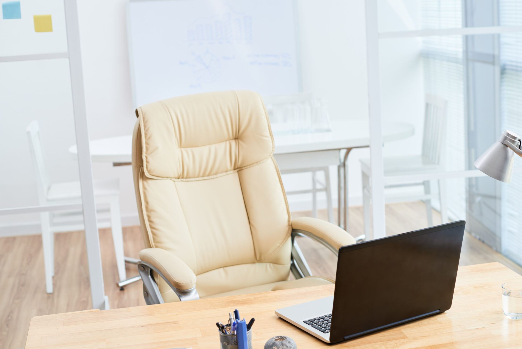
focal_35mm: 58
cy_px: 167
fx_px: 841
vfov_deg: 23.4
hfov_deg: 34.4
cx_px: 302
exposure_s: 1/100
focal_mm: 50
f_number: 4
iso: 200
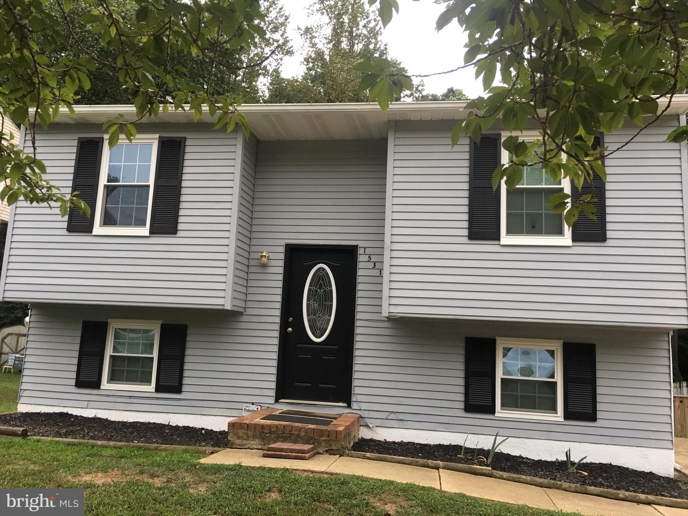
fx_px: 576
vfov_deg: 48.2
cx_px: 344
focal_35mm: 29
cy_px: 258
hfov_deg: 61.7
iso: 32
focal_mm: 4.15
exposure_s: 1/30
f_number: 2.2
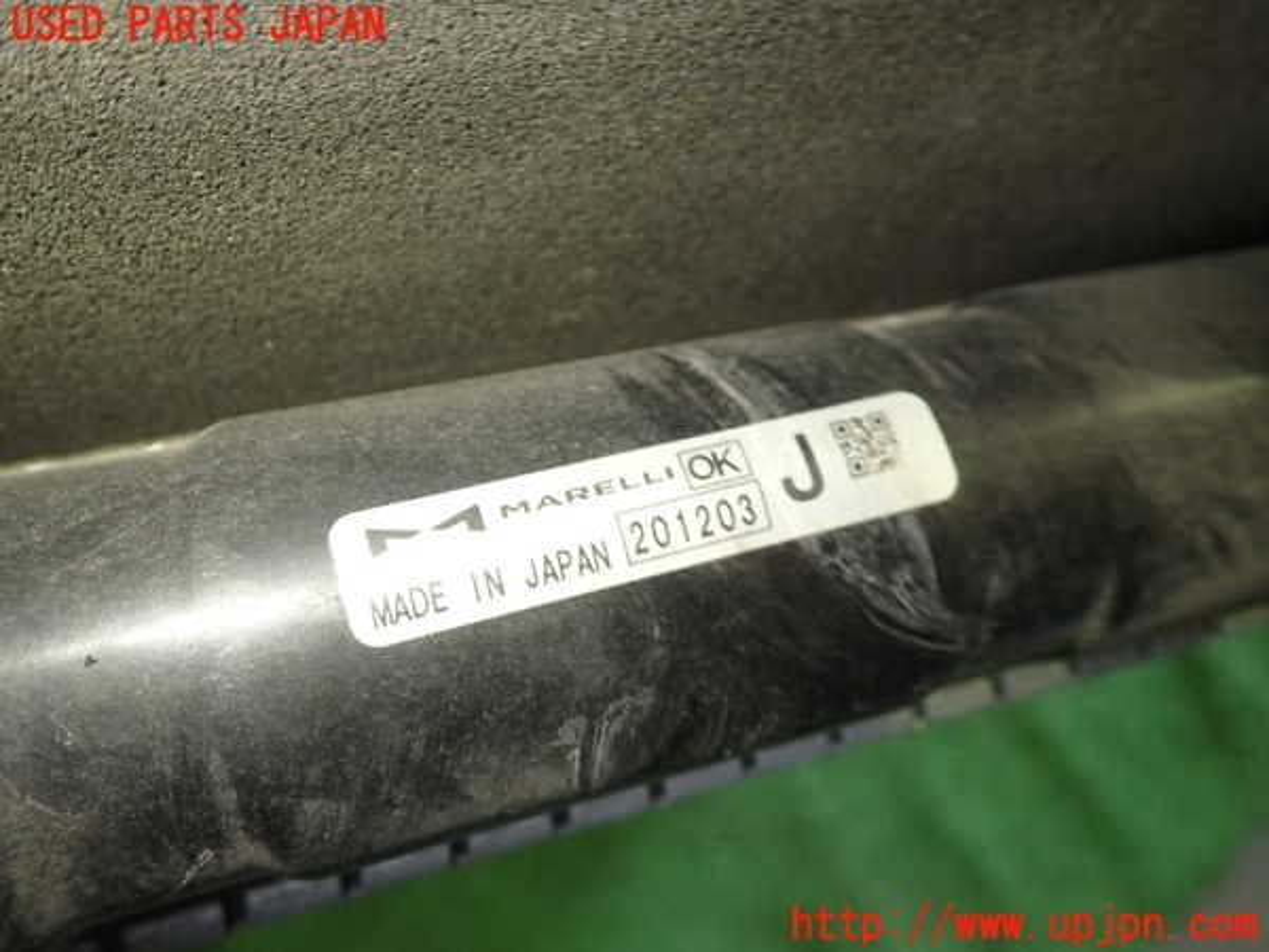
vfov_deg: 46.8
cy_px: 476
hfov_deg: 60.0
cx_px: 634
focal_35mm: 30
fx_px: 1100
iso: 320
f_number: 2.3
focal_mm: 5.4
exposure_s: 1/30
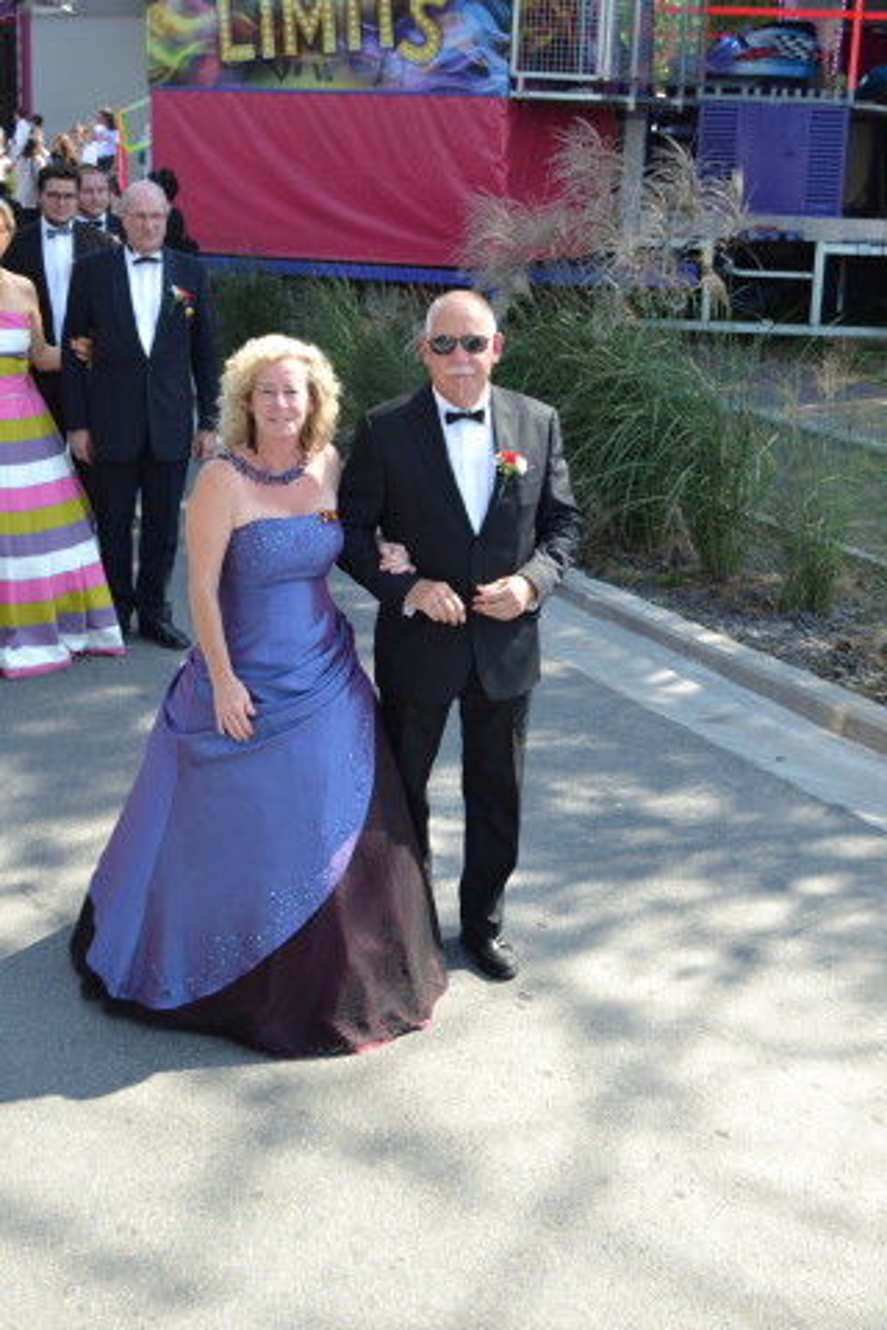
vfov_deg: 41.1
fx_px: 1774
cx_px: 444
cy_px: 665
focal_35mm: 48
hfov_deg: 28.1
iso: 125
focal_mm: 32
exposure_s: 1/125
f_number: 5.6
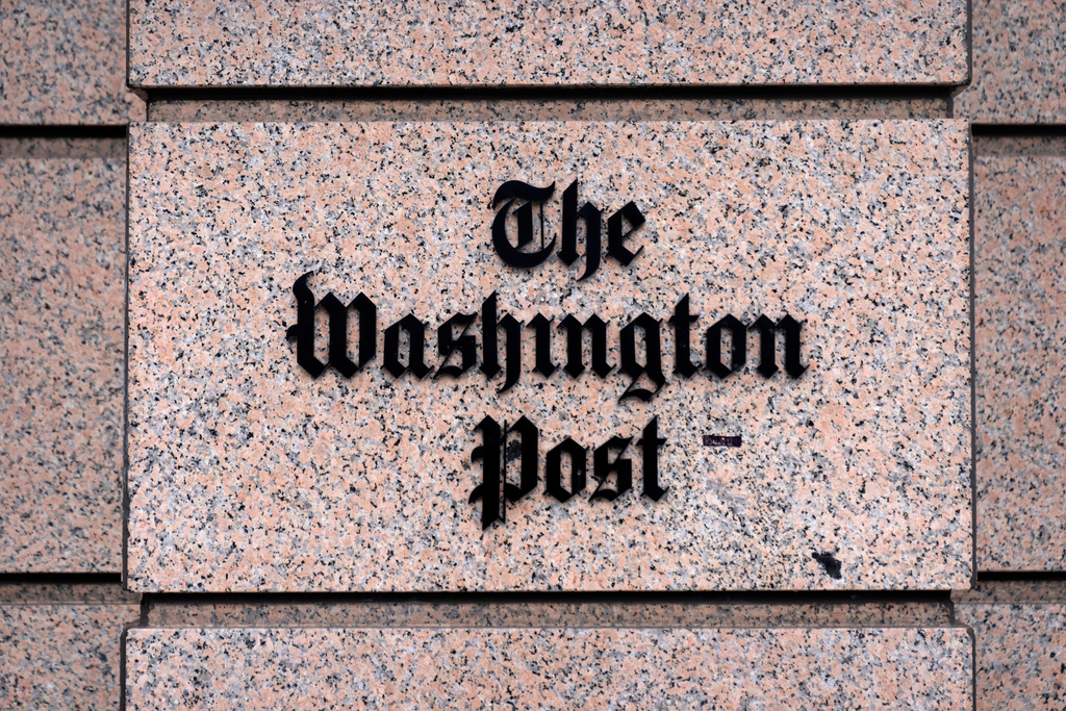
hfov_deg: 28.8
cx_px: 533
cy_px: 356
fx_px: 2073
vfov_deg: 19.5
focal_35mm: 70
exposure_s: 1/4000
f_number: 2.8
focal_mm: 70
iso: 320
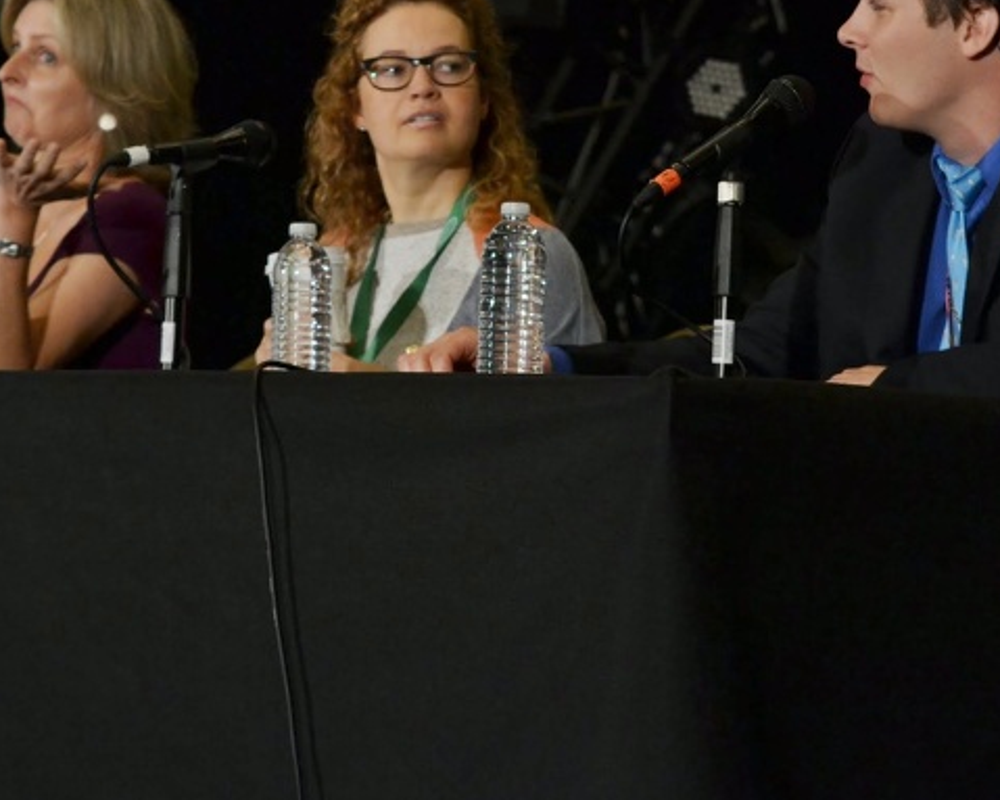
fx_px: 4823
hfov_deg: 11.8
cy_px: 263
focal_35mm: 163
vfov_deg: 9.5
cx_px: 491
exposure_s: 1/80
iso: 800
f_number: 5.6
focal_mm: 70
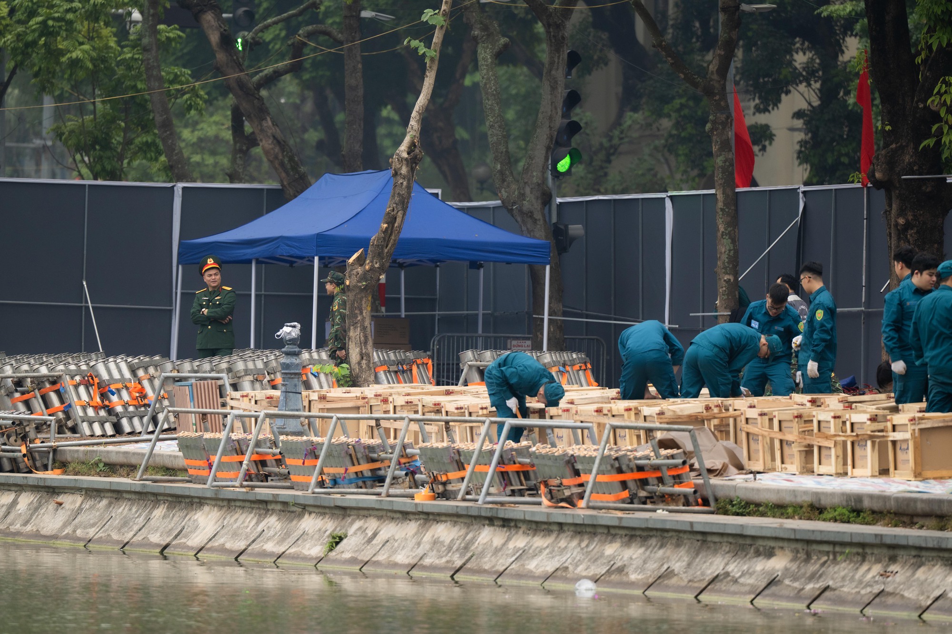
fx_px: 7930
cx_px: 476
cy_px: 317
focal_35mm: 300
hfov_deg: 6.9
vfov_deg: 4.6
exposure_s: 1/400
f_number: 3.2
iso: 200
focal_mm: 200
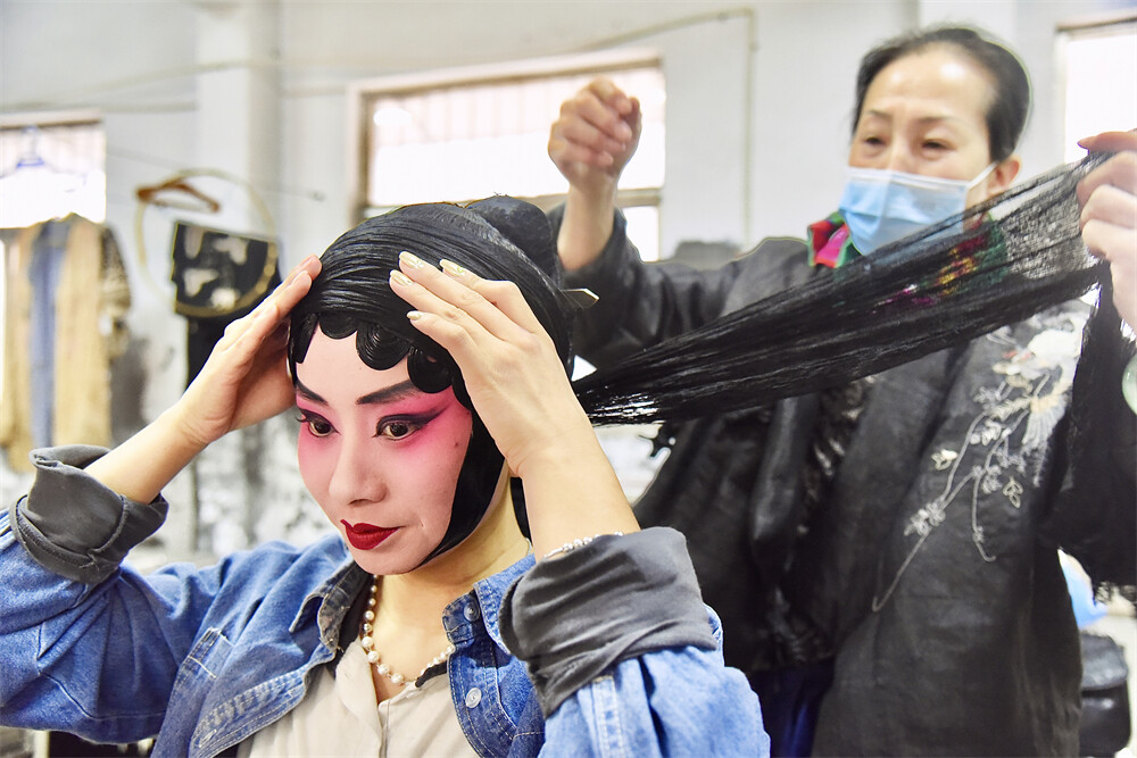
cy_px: 379
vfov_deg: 38.9
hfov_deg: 55.8
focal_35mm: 34
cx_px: 568
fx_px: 1074
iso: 5000
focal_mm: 34
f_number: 4
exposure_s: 1/100
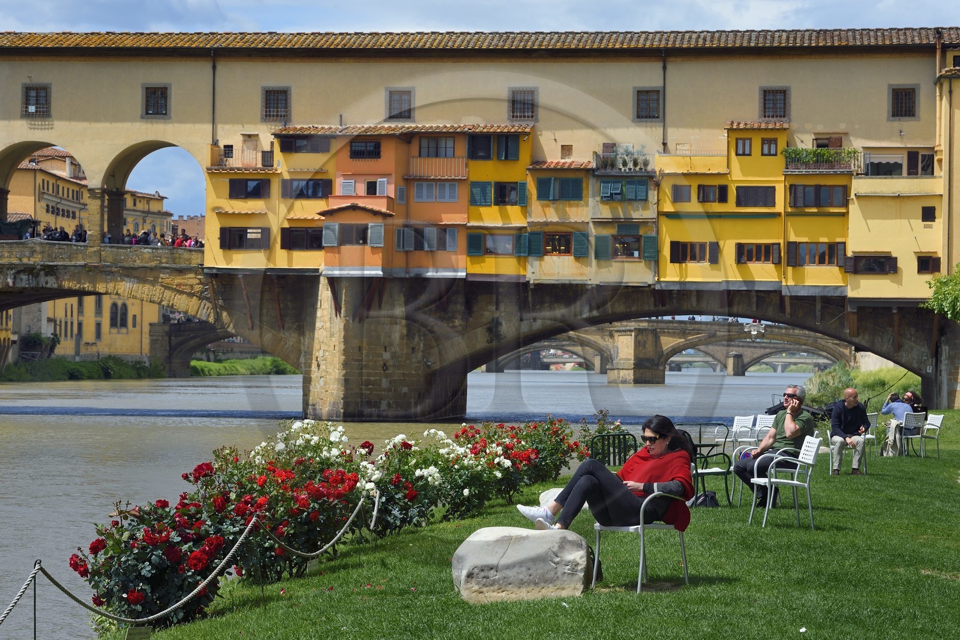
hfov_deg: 20.0
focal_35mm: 102
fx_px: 2719
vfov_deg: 13.4
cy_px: 320
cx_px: 480
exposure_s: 1/200
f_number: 13
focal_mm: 102
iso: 200
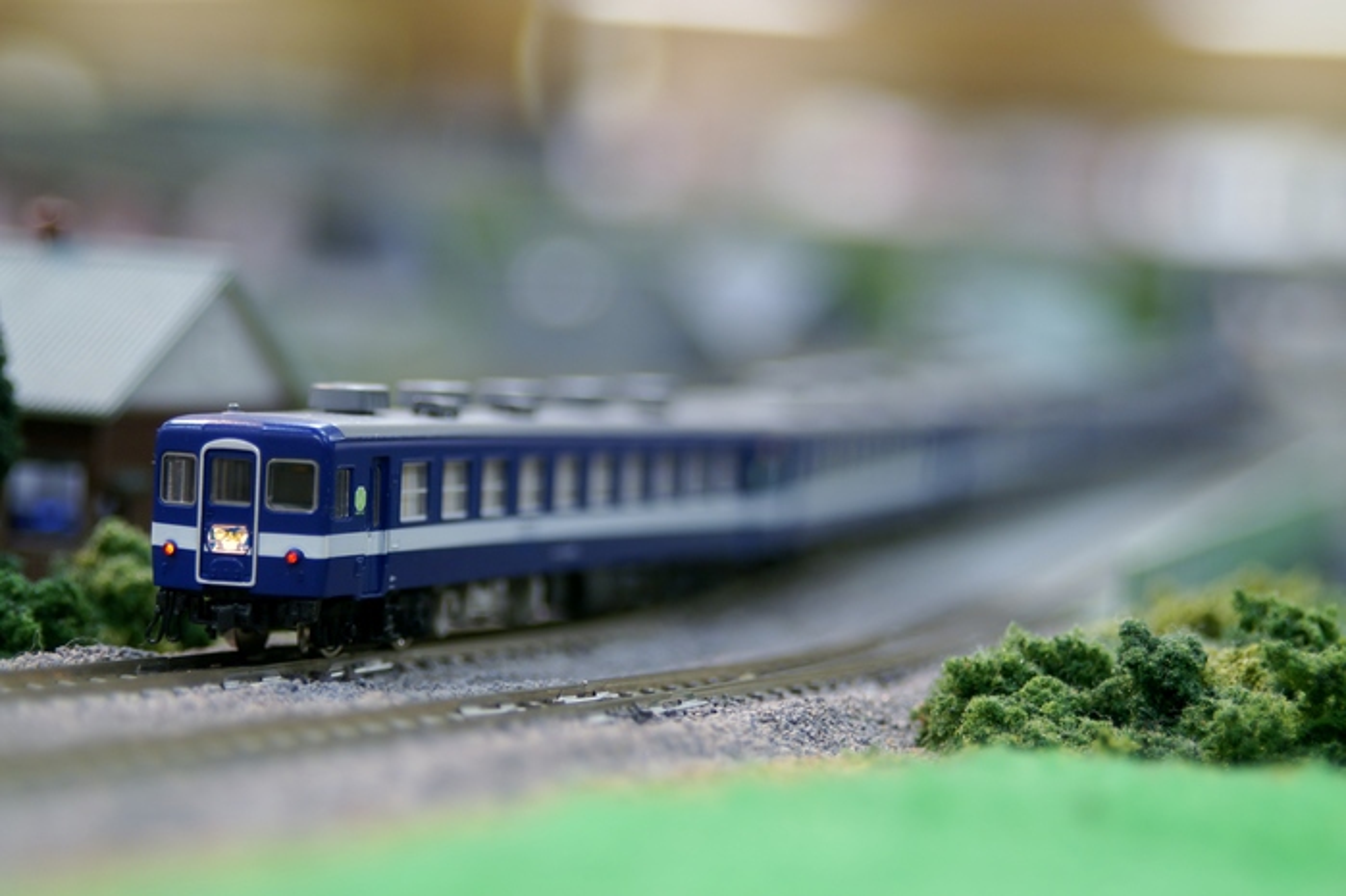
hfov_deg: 16.1
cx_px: 673
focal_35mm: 128
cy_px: 448
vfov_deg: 10.7
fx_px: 4764
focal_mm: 85
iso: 400
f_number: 4.5
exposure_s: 1/45
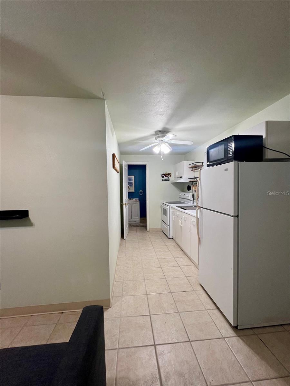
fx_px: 145
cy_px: 193
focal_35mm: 13
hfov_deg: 89.9
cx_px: 145
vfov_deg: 106.2
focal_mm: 1.57
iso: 100
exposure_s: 1/120
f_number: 1.8
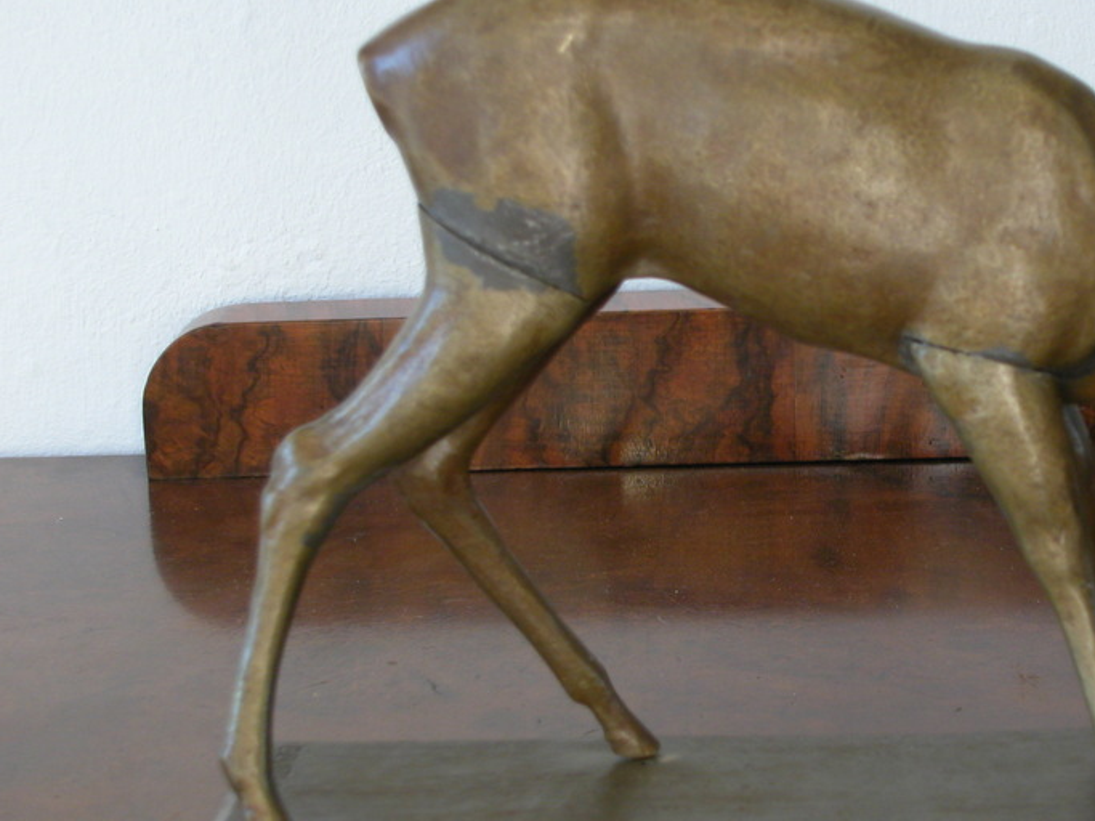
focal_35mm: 96
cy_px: 385
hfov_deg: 20.3
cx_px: 770
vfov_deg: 15.4
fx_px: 3036
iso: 100
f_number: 4
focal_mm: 16.2
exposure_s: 1/34.8
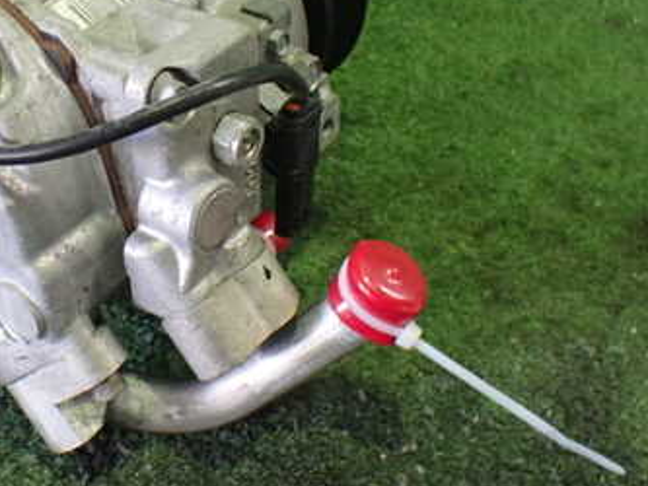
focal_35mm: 54
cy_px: 115
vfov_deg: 26.7
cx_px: 146
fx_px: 1011
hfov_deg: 34.6
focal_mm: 5.4
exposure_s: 1/60
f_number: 2.3
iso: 800
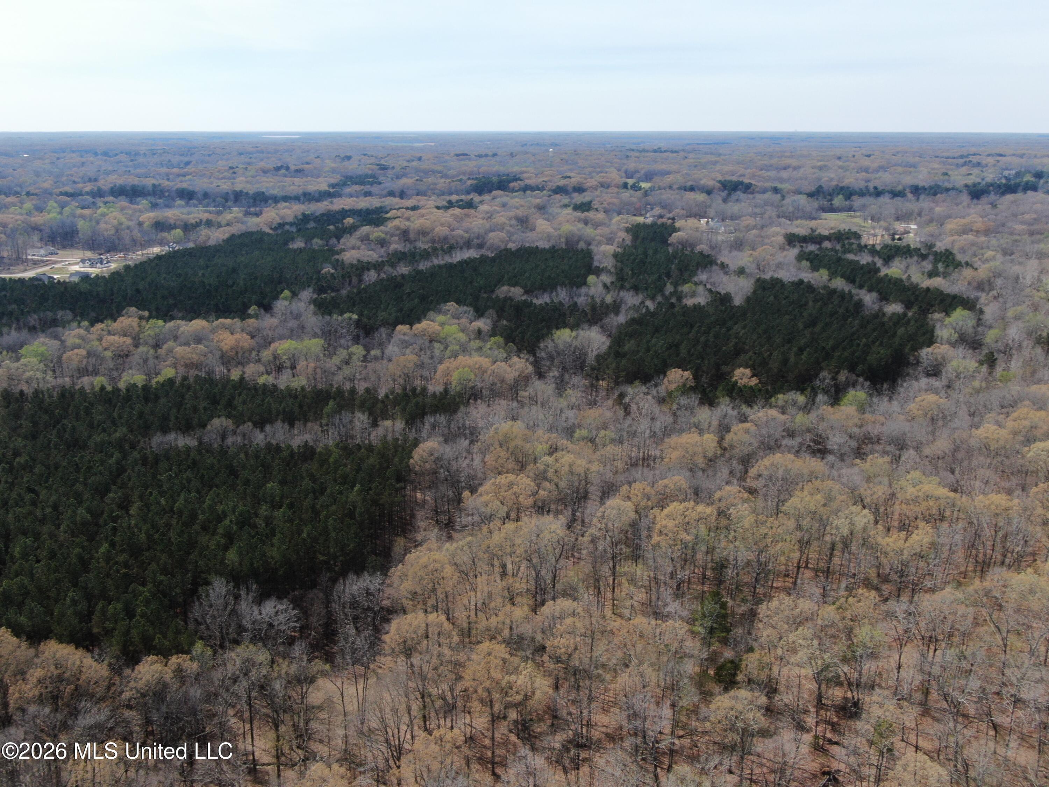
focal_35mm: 31
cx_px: 524
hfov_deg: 58.4
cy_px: 394
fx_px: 939
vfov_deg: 45.4
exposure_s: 1/800
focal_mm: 5.33
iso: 100
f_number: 3.1
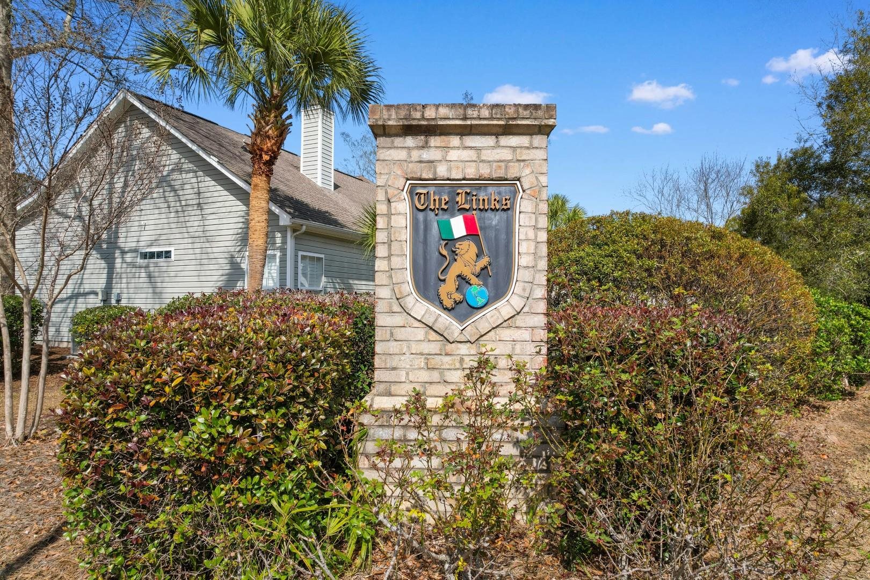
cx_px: 435
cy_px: 290
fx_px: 532
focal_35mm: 22
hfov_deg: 78.6
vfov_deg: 57.2
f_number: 2.8
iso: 130
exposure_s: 1/730
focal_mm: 8.38
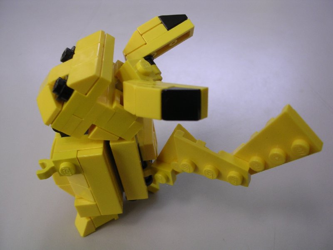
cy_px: 125
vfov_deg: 37.7
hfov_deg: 49.0
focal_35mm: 38
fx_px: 366
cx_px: 166
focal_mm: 5.8
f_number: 2.8
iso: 100
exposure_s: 1/13.8
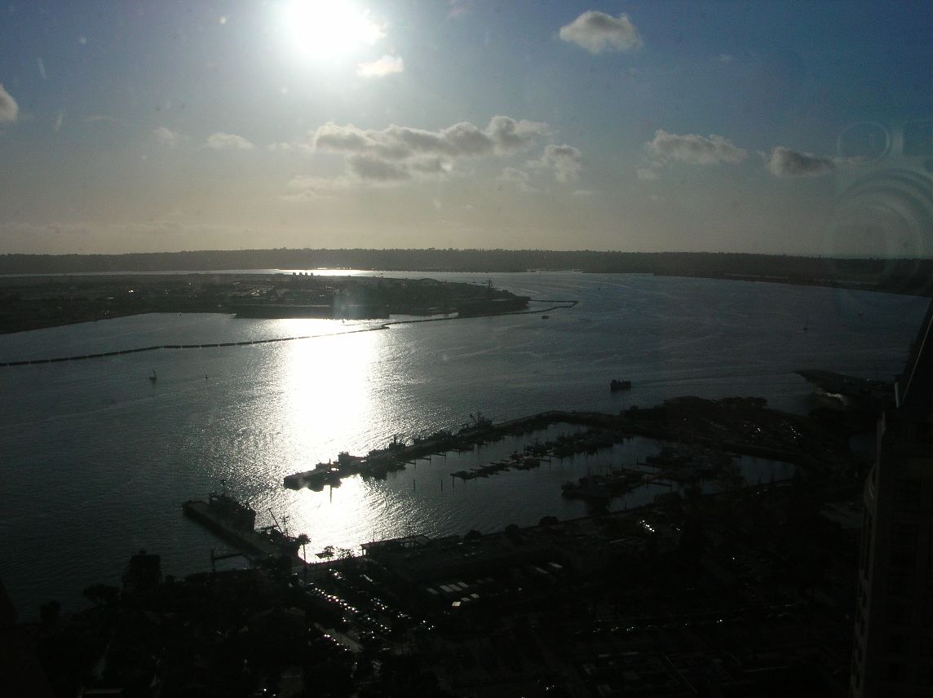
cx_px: 466
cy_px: 349
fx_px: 943
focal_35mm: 35
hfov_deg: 52.7
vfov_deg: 40.6
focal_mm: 5.8
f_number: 5.6
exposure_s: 1/1068
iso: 50
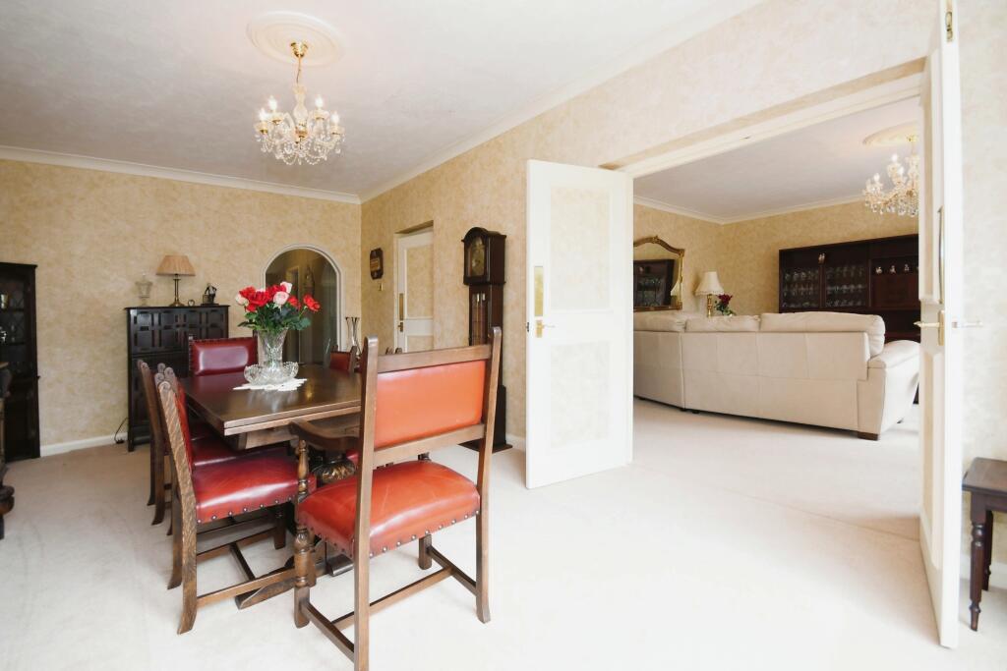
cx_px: 504
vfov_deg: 77.3
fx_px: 420
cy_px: 336
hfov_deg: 100.4
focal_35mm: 15
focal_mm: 10
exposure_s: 1/60
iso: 400
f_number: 8
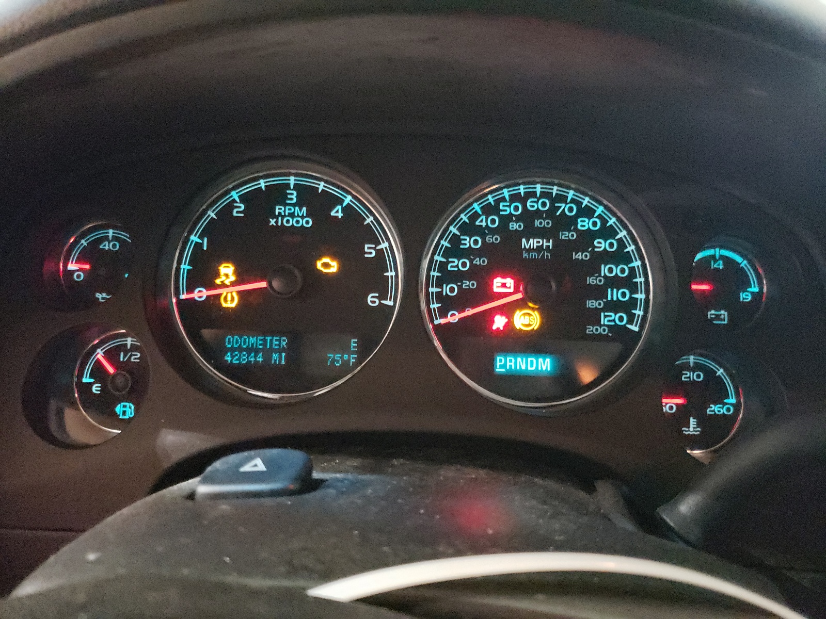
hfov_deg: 67.3
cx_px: 413
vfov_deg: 53.1
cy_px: 310
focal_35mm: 26
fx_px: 620
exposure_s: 1/24
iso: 1405
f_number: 1.5
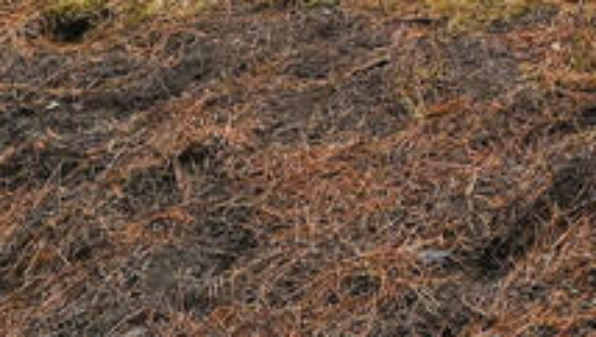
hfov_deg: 23.2
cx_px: 930
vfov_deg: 11.9
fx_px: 1108
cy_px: -589
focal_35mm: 70
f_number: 9
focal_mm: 14
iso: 500
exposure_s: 1/200
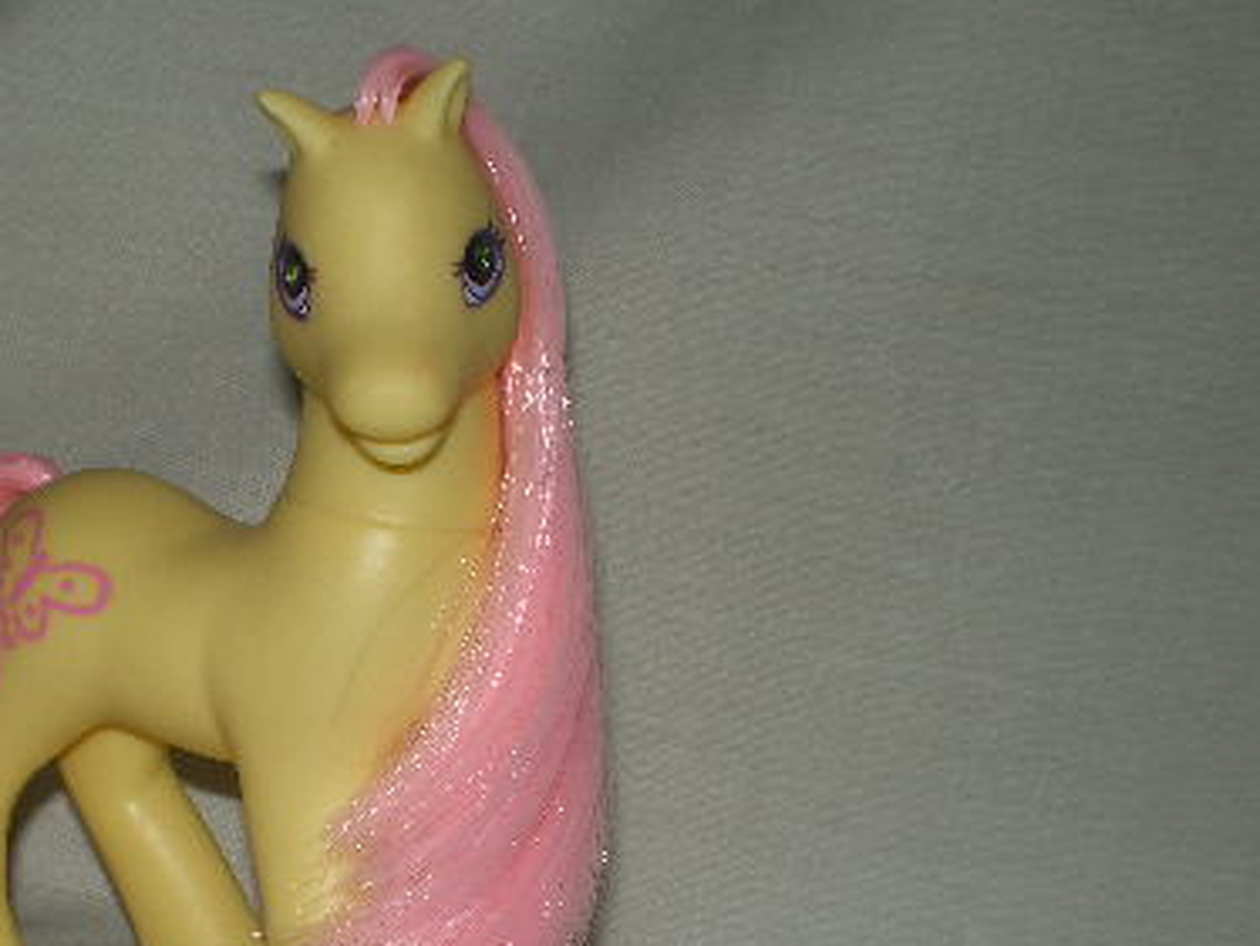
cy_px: 609
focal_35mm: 65
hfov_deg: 29.1
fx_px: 2367
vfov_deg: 22.5
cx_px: 243
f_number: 4.6
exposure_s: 1/30
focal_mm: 6.3
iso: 64
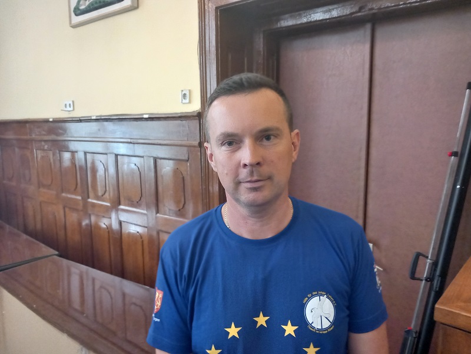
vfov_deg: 51.4
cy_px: 177
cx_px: 236
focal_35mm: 27
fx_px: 367
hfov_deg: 65.3
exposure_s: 1/25
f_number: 1.8
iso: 400
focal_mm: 4
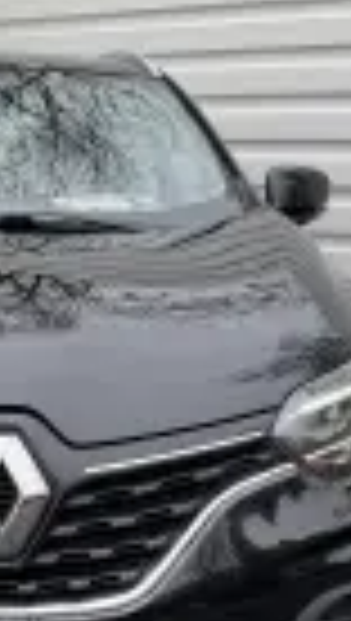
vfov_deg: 30.5
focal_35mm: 68
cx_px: -9
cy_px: 450
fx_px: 1121
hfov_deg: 17.3
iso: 80
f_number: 1.78
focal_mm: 6.76
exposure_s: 1/426
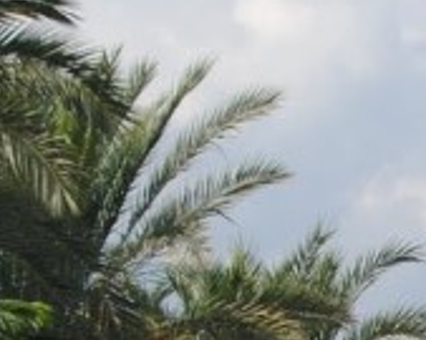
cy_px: 612
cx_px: 981
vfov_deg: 6.6
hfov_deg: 7.9
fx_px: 2886
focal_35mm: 229
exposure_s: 1/200
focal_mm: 24
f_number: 9
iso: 100
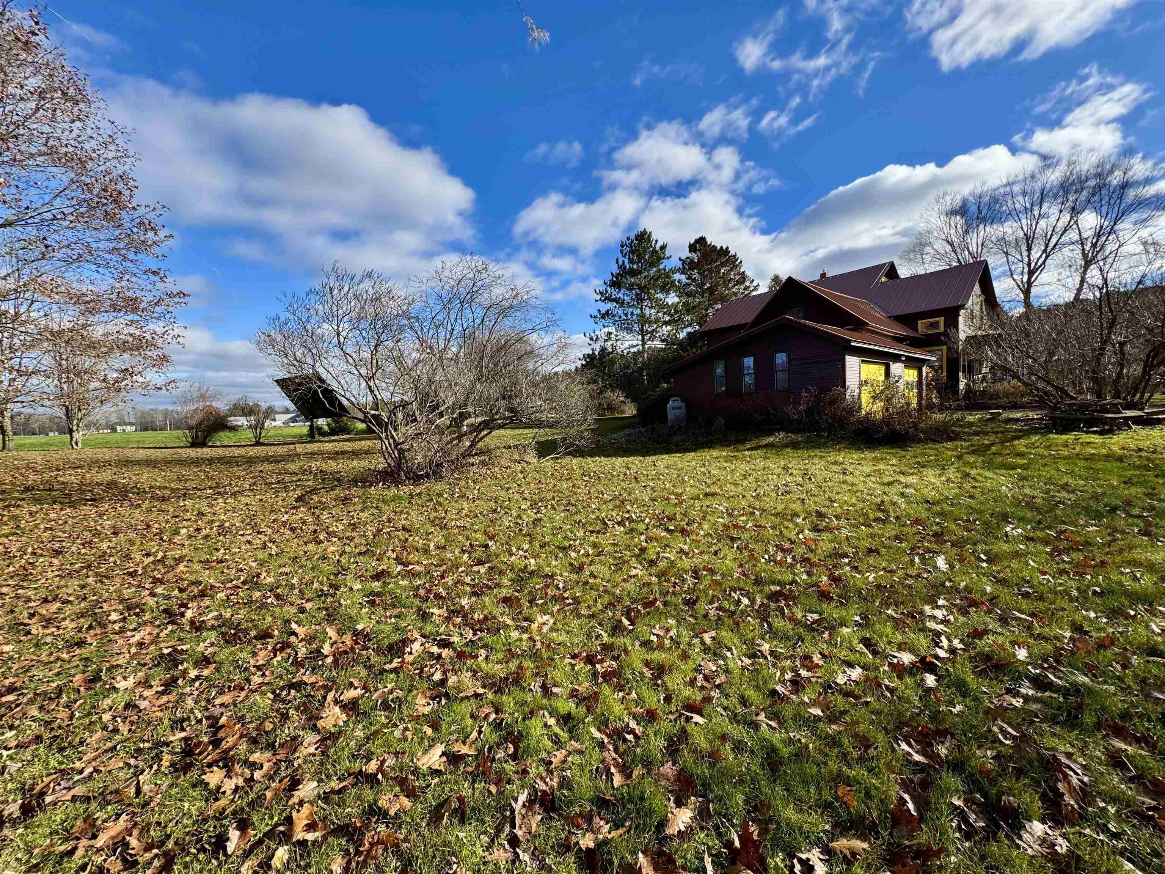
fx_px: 471
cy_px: 437
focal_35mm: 14
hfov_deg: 102.1
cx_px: 582
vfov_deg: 85.7
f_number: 2.2
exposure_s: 1/1927
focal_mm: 2.22
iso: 50
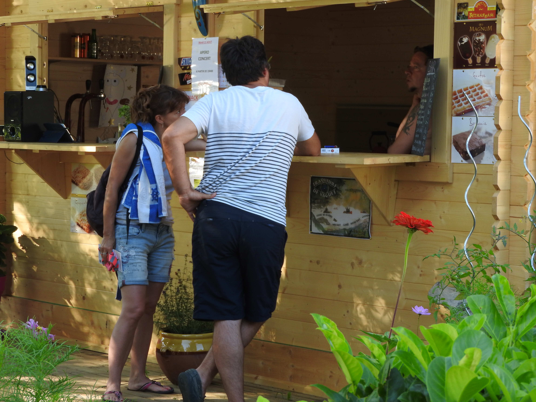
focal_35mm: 95
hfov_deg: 20.7
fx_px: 1471
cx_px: 268
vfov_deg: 15.6
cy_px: 201
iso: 100
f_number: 4.8
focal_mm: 17
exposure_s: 1/60
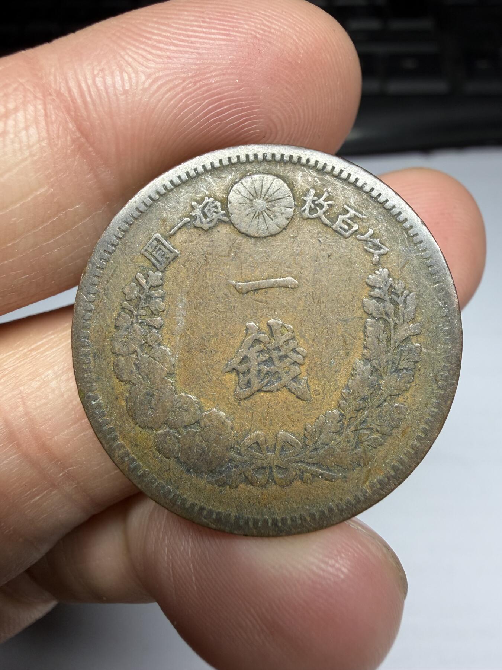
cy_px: 335
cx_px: 251
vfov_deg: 67.3
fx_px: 503
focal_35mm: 26
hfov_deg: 53.1
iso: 80
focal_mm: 2.22
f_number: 2.2
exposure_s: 1/121
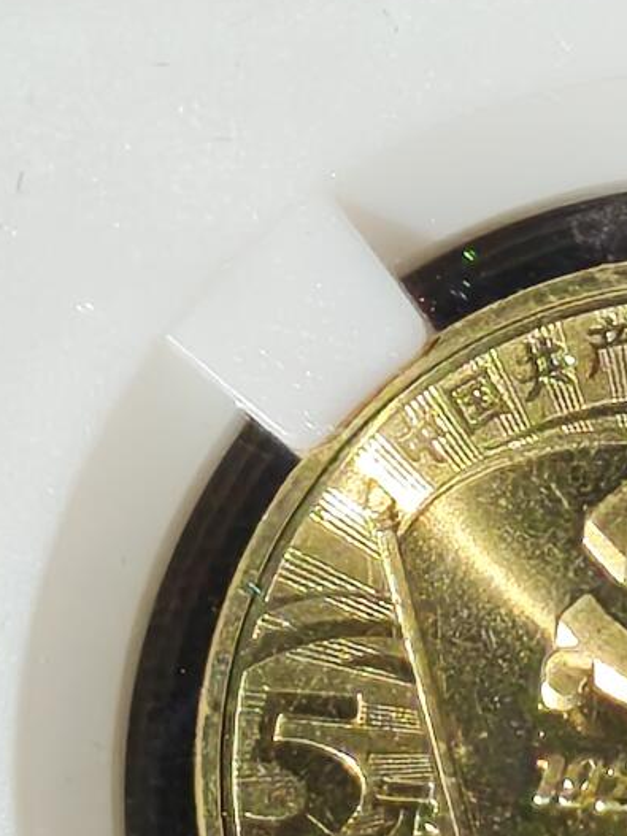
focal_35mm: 379
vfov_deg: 5.2
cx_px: 746
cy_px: 213
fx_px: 9157
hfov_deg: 3.9
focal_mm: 4.94
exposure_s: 1/3252
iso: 50
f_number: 1.5
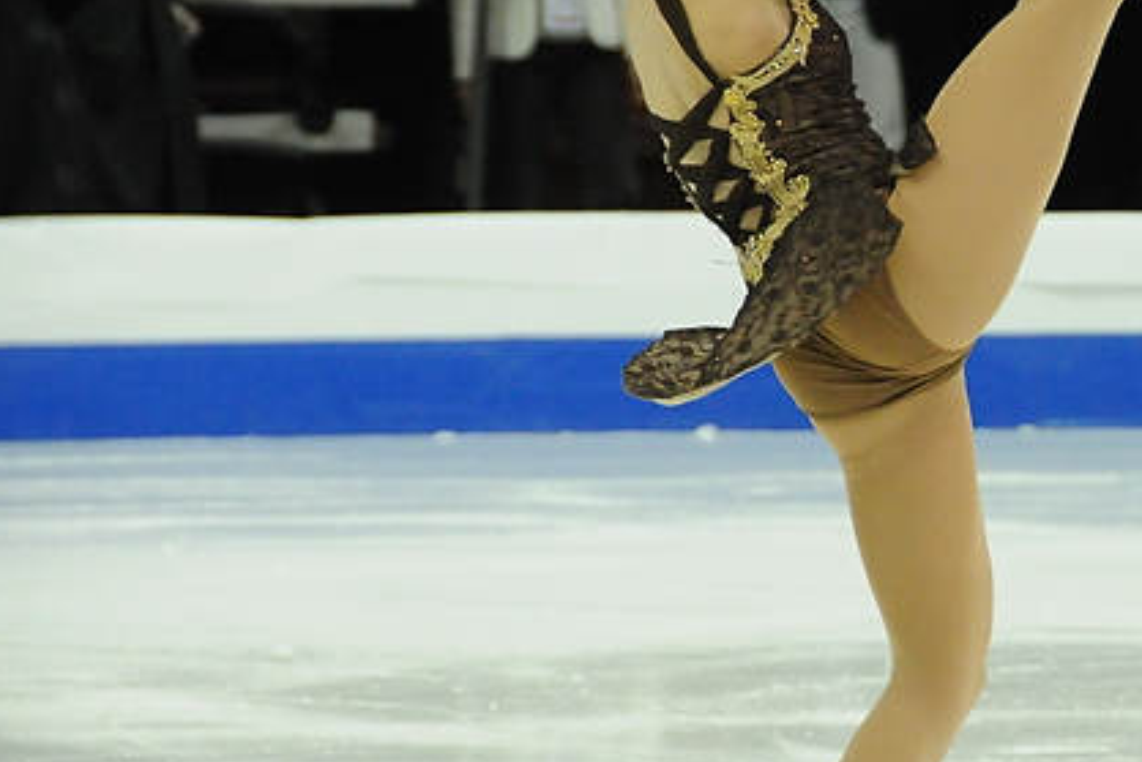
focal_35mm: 487
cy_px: 234
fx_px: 15453
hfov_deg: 4.2
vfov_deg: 2.8
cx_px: 970
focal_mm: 170
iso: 3200
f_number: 5.6
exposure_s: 1/640
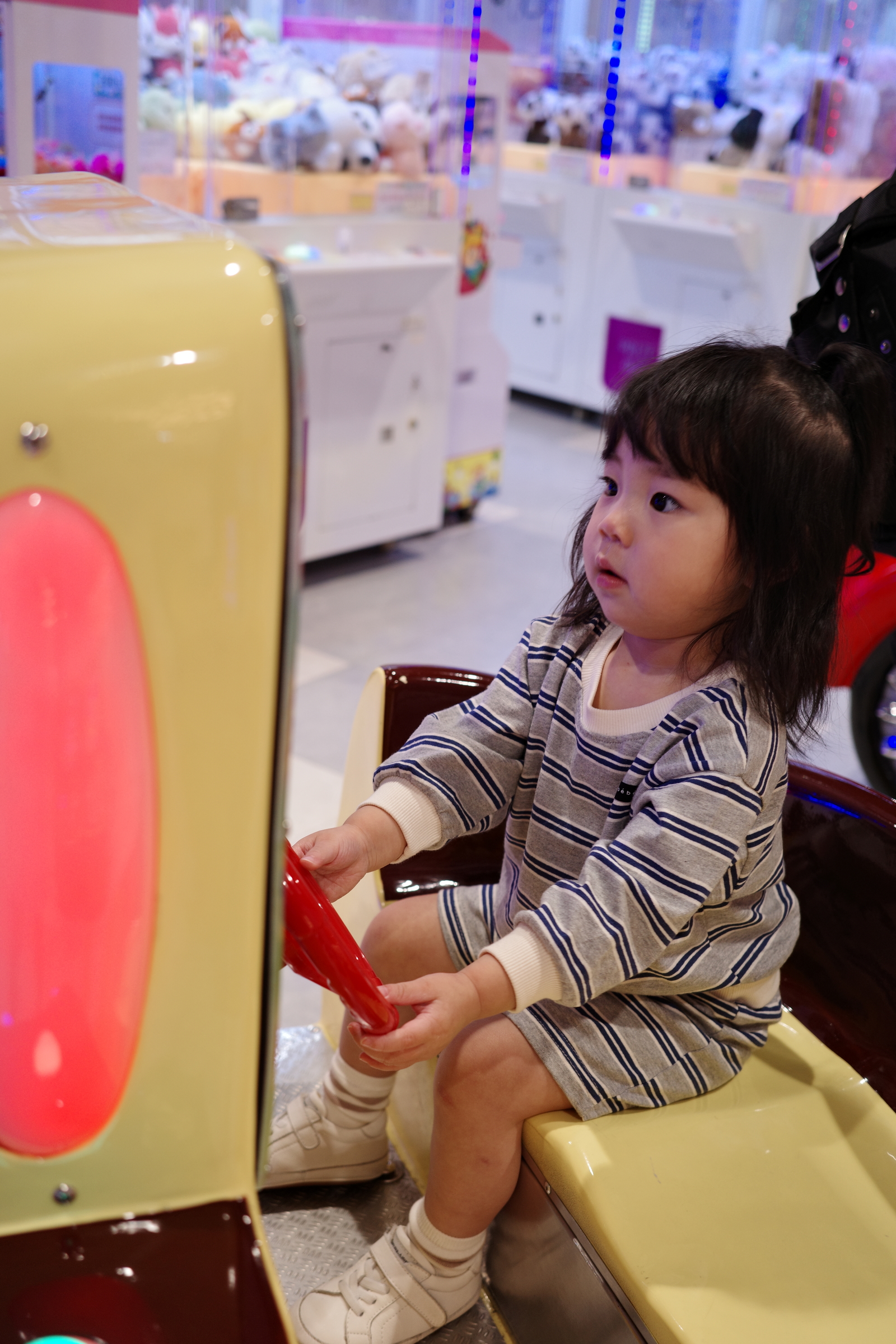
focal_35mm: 40
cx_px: 448
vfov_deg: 48.5
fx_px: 1493
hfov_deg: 33.4
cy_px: 672
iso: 200
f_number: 2.8
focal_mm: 26
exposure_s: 1/50
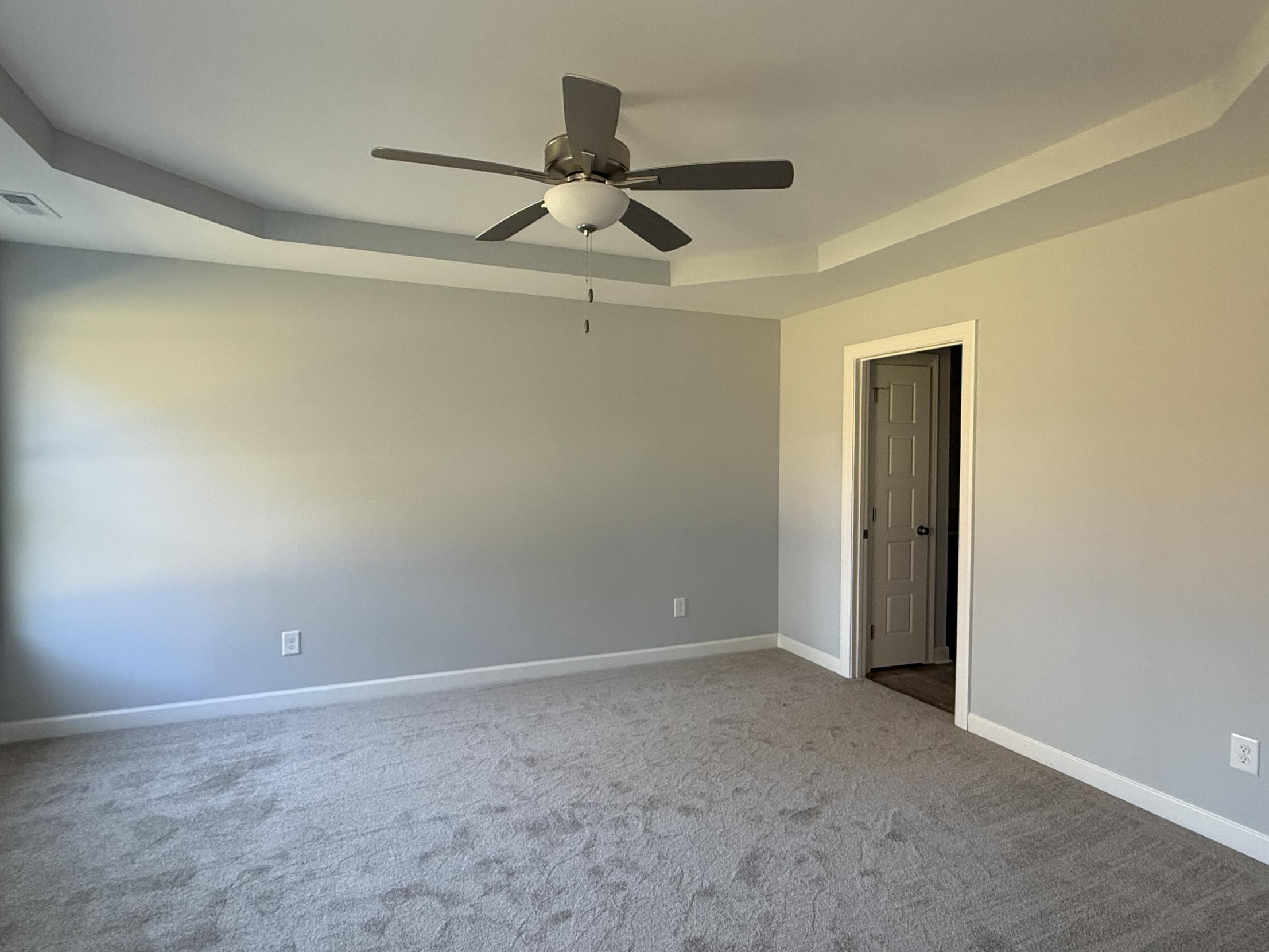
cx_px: 639
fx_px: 696
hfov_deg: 84.7
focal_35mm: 19
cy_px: 470
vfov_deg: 68.7
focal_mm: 2.22
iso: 320
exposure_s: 1/79
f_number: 2.2
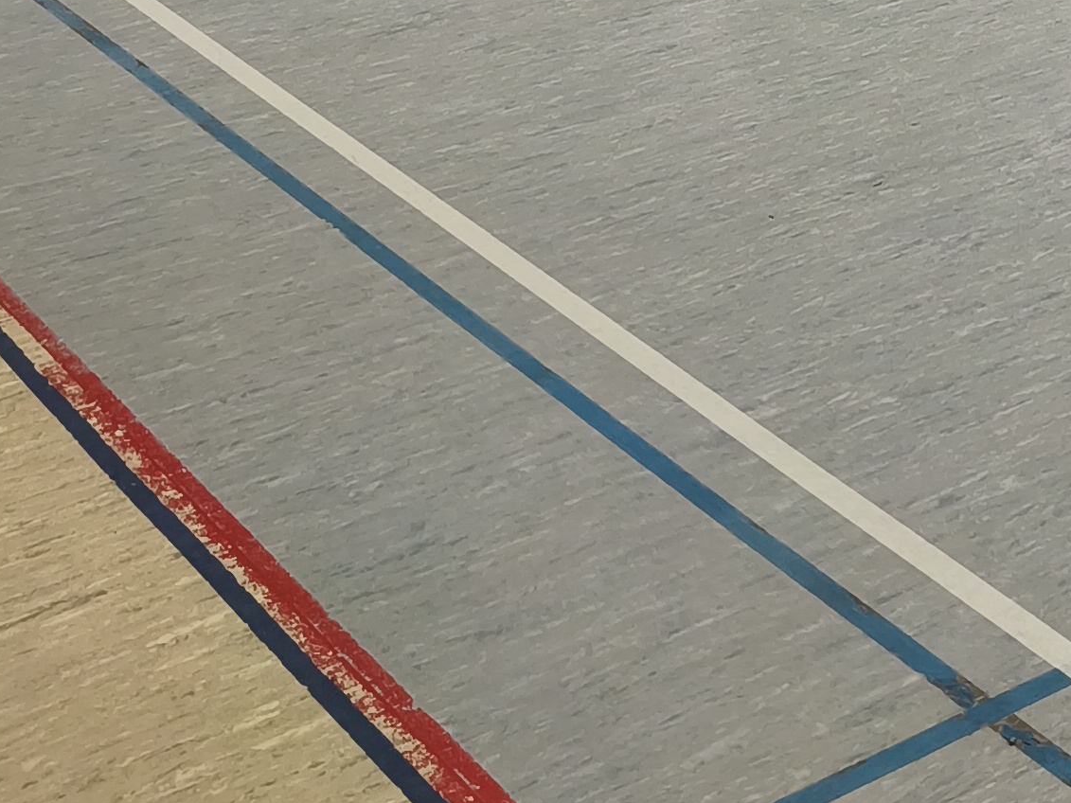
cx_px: 1026
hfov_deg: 22.8
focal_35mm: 83
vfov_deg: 15.8
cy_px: -519
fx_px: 2568
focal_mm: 6.18
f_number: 1.65
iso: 250
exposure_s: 1/99.9
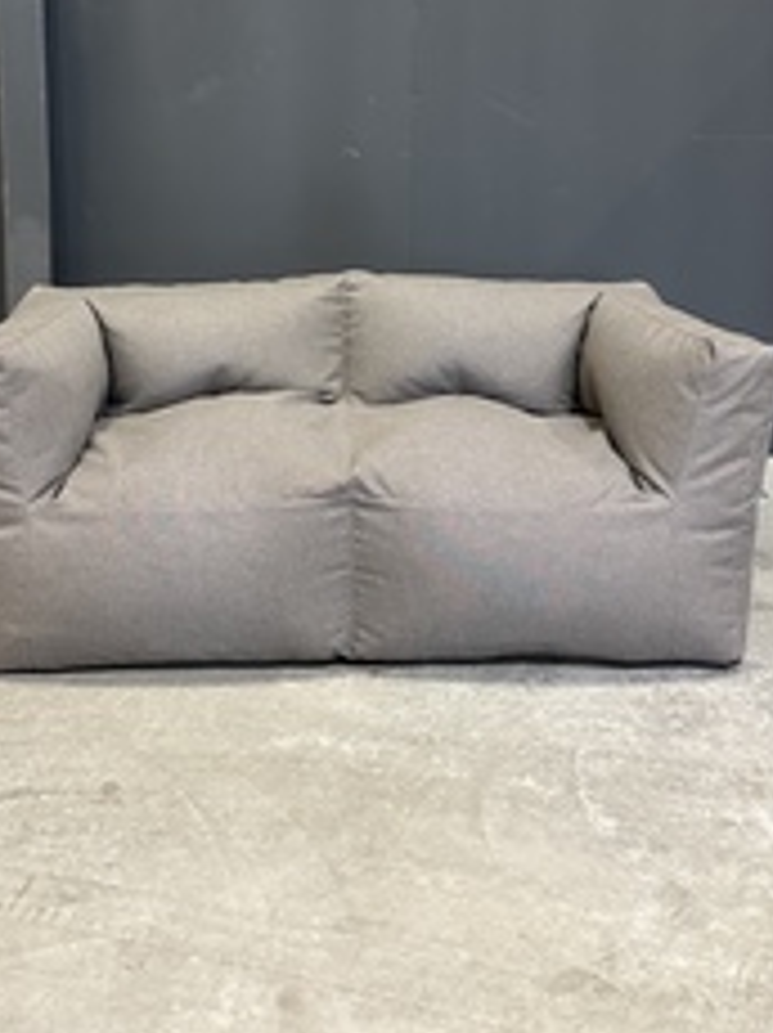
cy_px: 204
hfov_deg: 36.6
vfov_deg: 45.4
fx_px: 1163
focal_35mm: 39
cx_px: 315
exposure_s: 1/50
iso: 640
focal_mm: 6.86
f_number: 1.78
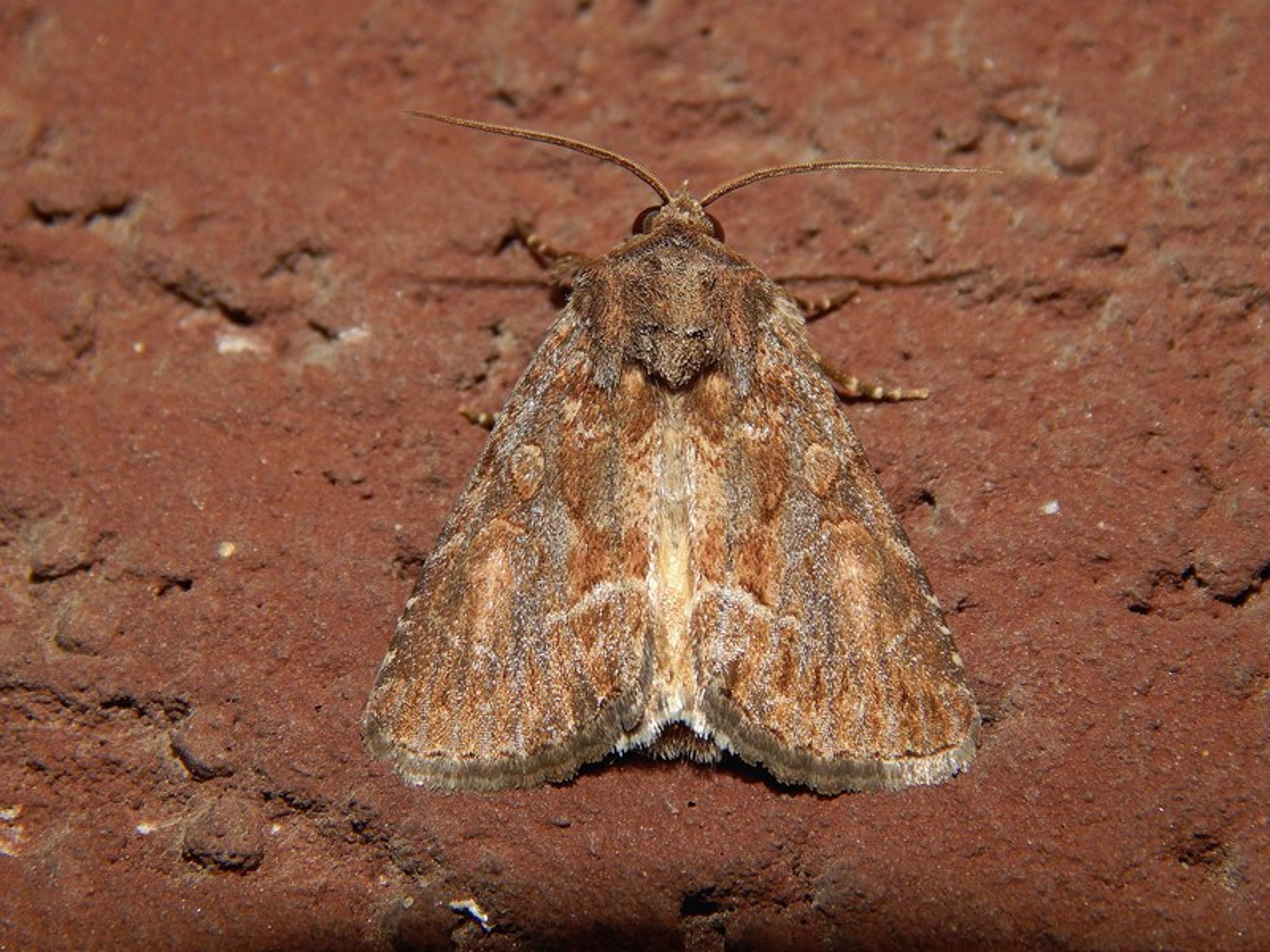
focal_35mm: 132
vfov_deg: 11.2
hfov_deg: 14.9
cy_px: 476
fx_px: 4843
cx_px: 635
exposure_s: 1/30
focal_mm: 23.4
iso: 200
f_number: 9.6
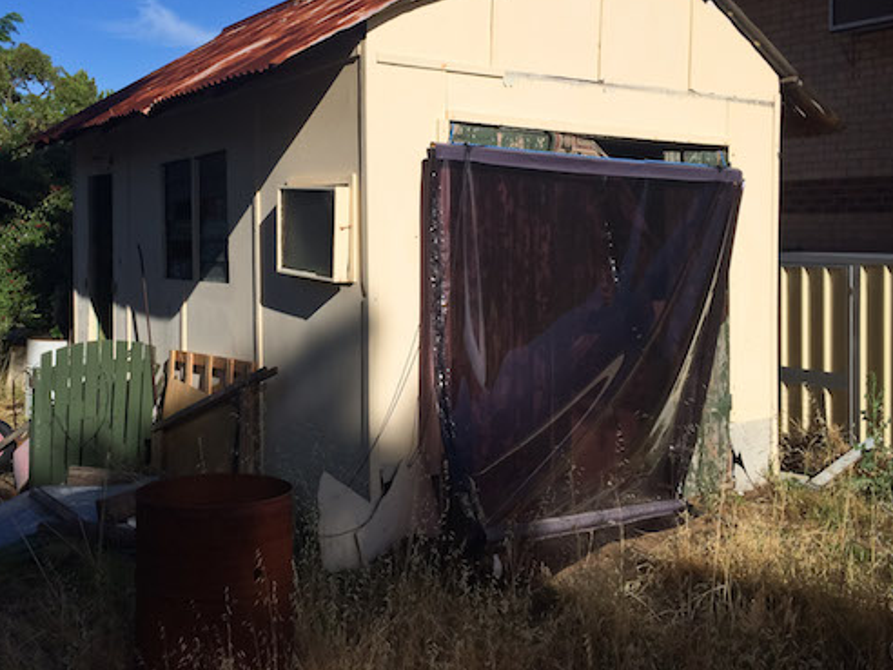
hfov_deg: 47.6
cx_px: 354
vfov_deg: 36.6
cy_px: 249
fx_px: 1006
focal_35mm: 39
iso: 40
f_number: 2.2
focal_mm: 4.12
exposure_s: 1/4000
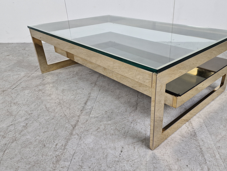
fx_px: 184
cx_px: 132
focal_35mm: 28
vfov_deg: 49.7
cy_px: 92
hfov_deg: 63.1
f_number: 1.8
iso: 125
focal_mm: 6.4
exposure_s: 1/180
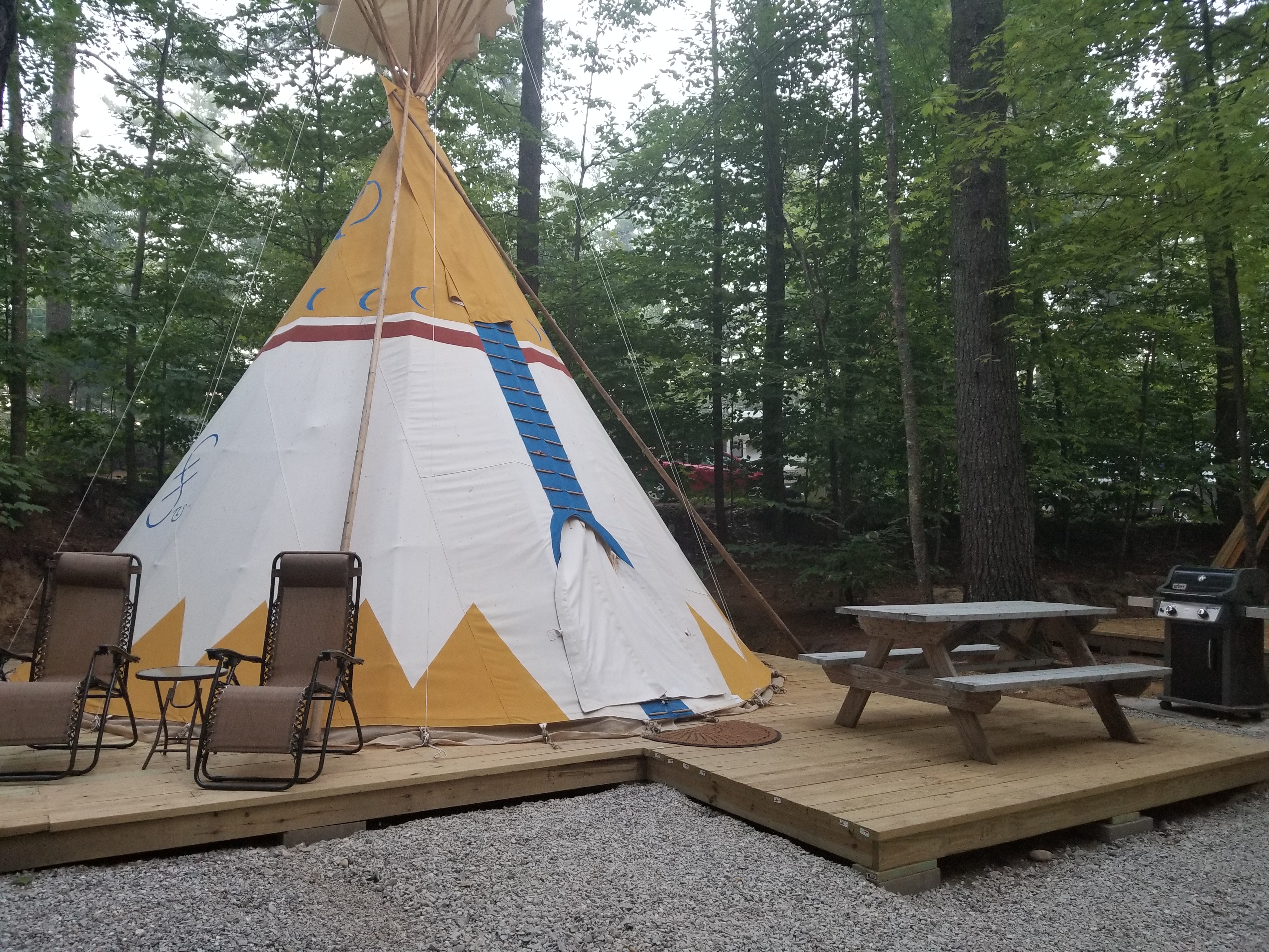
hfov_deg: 67.3
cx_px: 634
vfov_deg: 53.1
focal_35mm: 26
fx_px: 953
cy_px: 476
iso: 200
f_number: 1.7
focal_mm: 4.25
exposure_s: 1/30
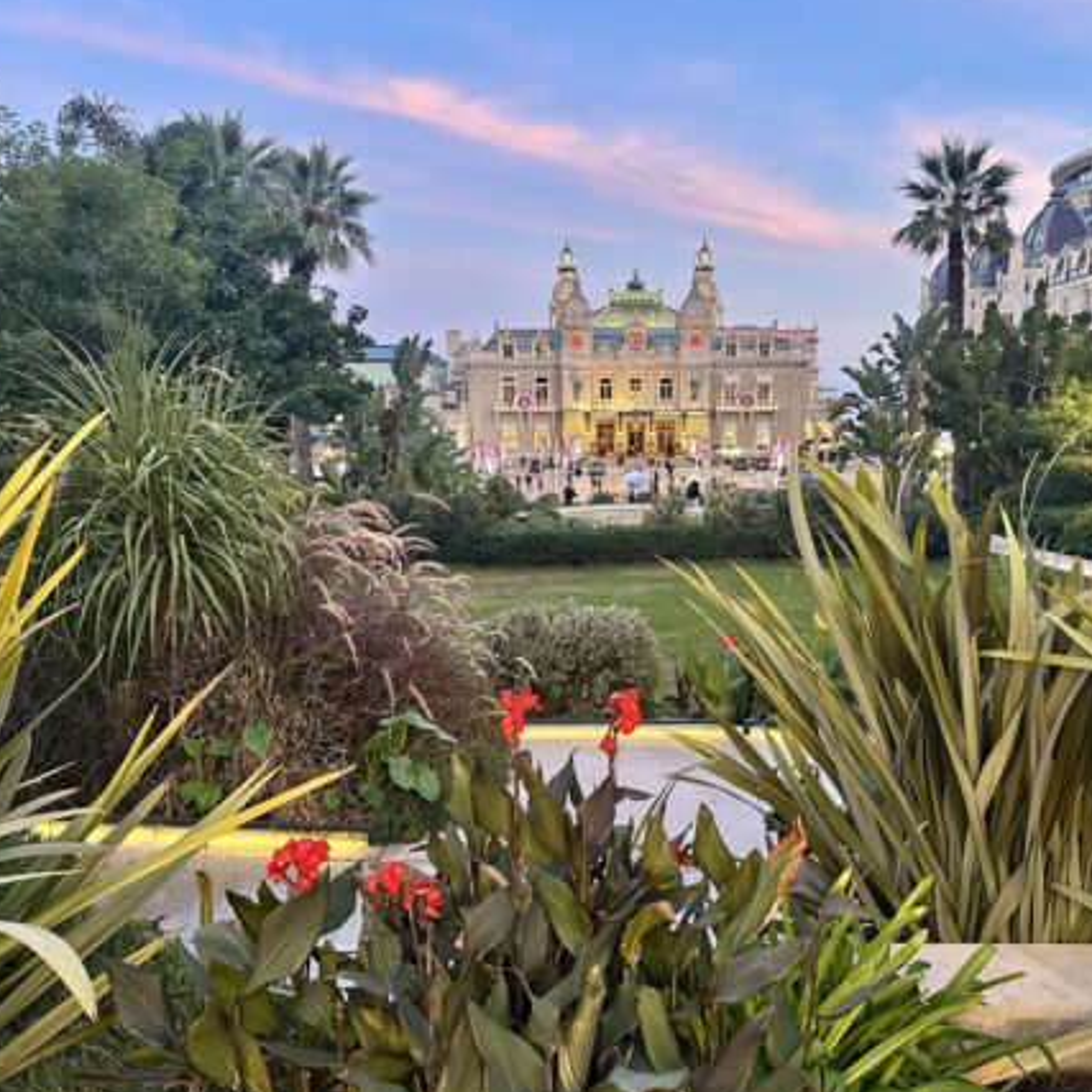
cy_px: 542
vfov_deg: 55.6
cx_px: 624
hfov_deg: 55.4
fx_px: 1035
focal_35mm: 29
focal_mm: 6.86
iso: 250
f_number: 1.78
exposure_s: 1/60
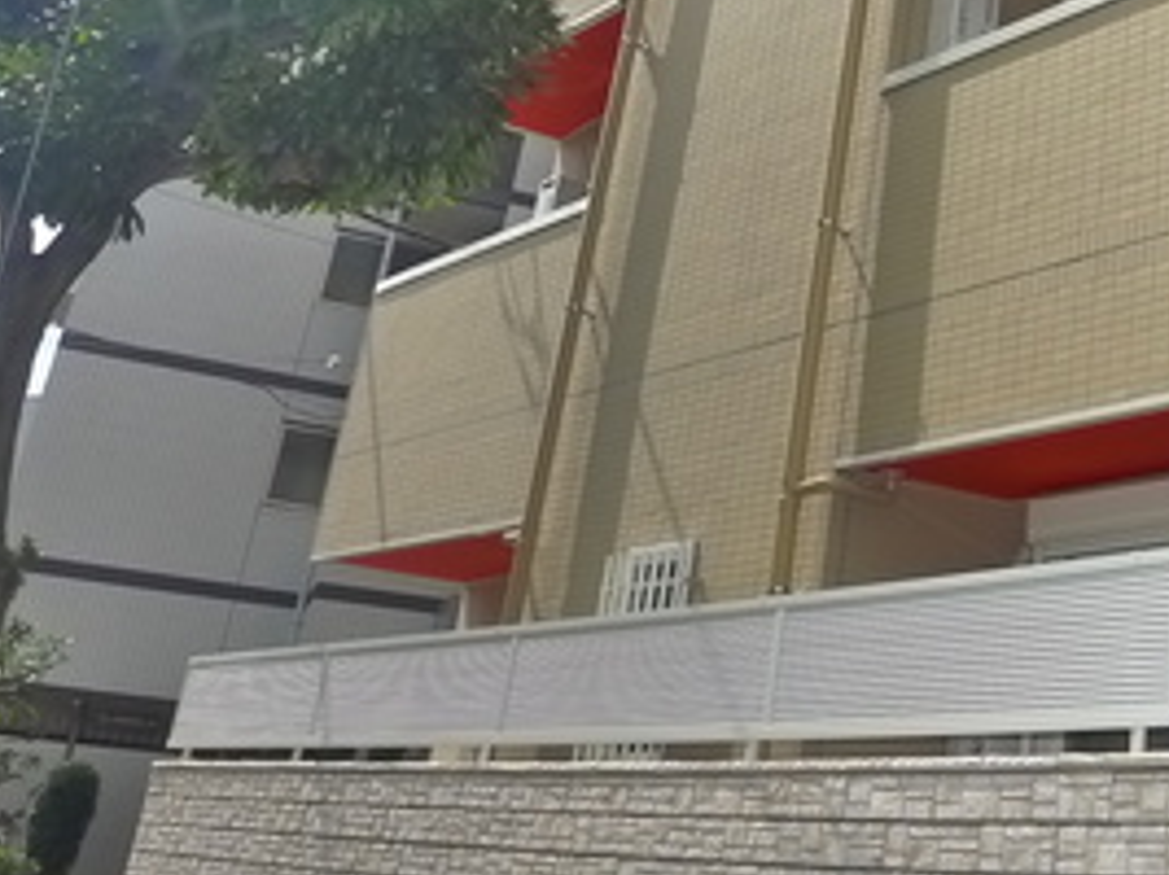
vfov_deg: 22.5
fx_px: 2127
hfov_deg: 28.4
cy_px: 28
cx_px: 1226
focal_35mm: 63
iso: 400
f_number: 4
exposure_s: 1/1000
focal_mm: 5.1
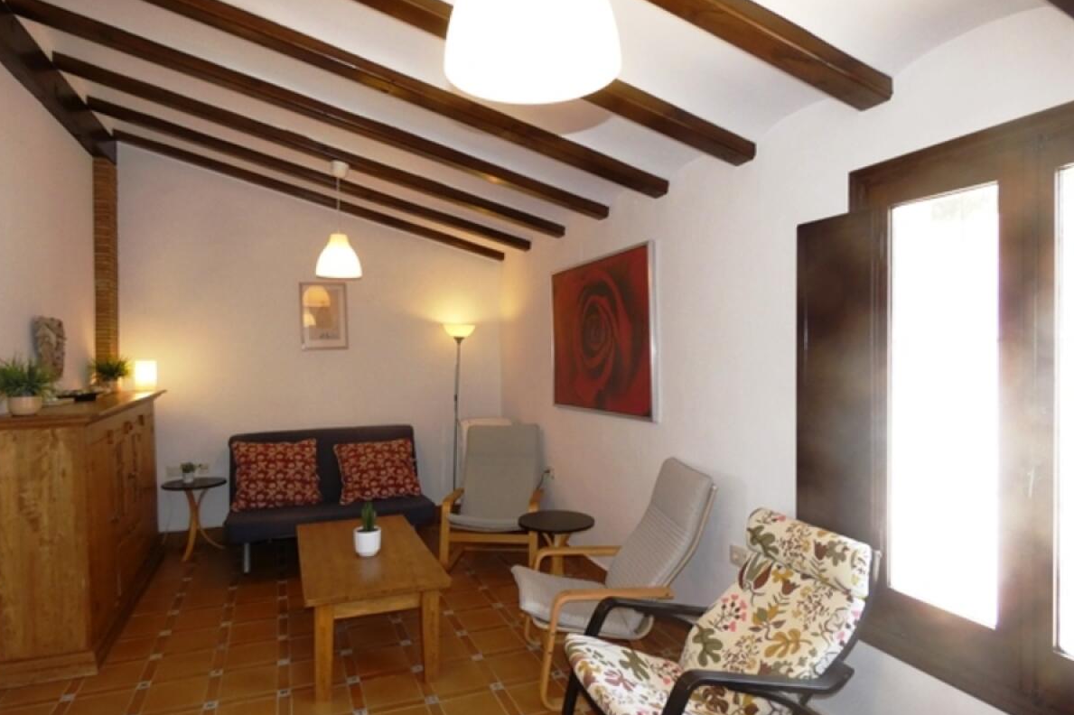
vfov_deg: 59.5
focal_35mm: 21
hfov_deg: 81.2
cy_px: 359
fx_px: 626
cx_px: 533
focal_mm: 3.6
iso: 320
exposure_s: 1/60
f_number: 2.8
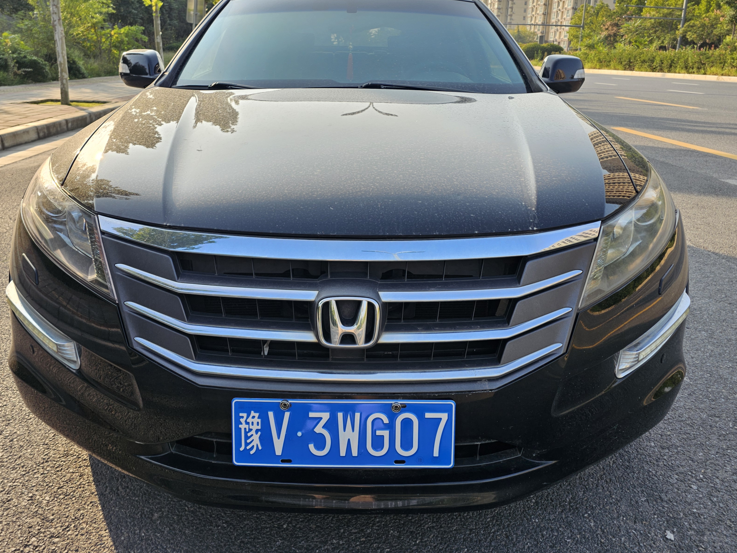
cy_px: 262
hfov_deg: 61.6
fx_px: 617
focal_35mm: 29
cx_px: 339
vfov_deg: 48.2
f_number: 1.7
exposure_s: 1/215
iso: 10
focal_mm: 6.3
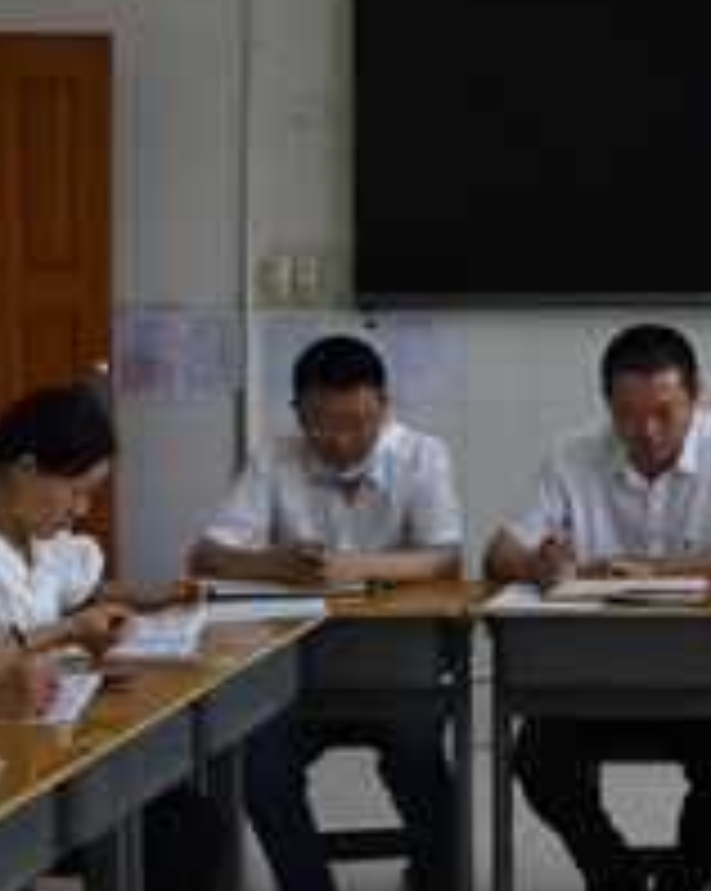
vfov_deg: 20.3
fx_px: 2476
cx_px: 1026
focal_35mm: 94
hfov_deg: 15.3
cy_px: 256
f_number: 4.5
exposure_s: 1/100
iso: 800
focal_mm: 22
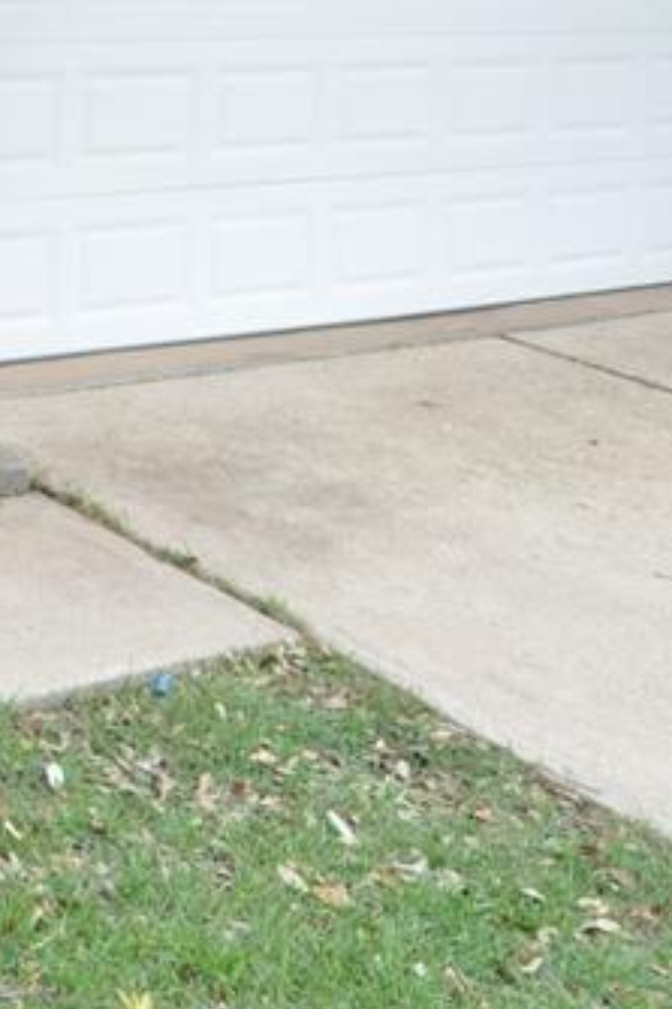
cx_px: -392
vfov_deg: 33.4
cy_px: 12
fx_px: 1541
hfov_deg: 20.3
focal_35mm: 55
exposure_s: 1/400
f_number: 7.1
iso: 2000
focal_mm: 12
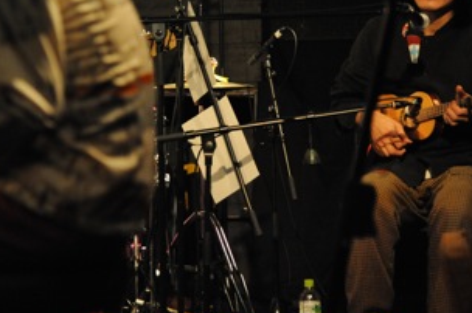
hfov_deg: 15.1
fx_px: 1781
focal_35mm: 136
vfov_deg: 10.1
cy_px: 112
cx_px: 258
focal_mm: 92
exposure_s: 1/60
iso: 6400
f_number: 4
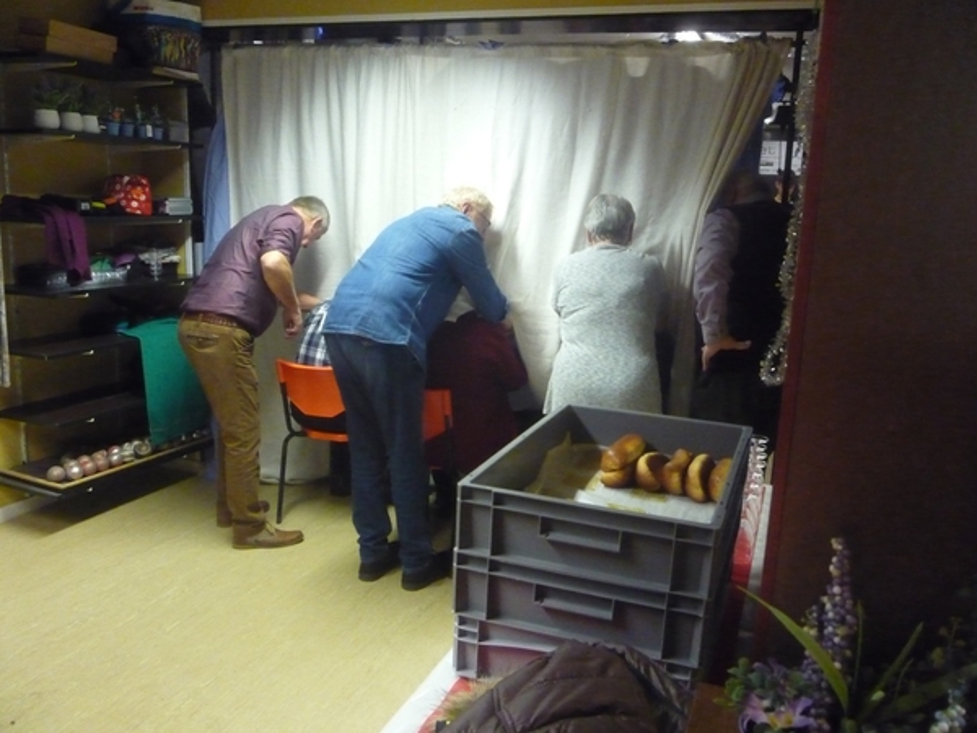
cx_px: 488
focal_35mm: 30
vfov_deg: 46.8
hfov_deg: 60.0
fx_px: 847
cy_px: 366
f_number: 3.3
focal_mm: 5.2
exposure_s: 1/30
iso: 800
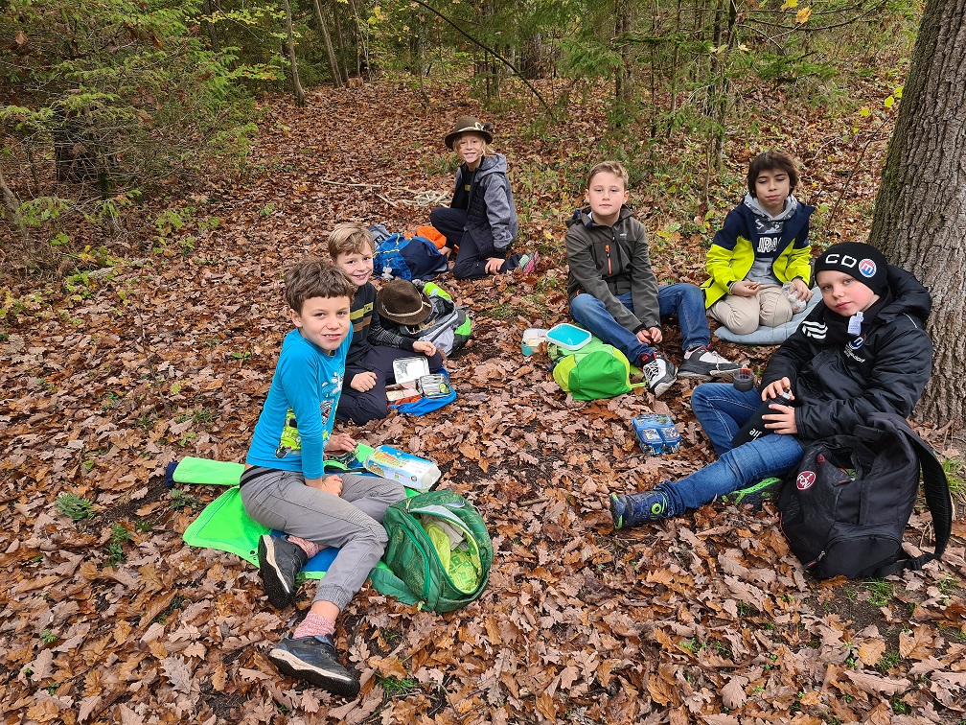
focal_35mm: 26
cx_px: 483
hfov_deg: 67.3
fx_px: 726
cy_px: 362
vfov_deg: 53.1
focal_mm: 5.4
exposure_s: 1/100
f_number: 1.8
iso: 80
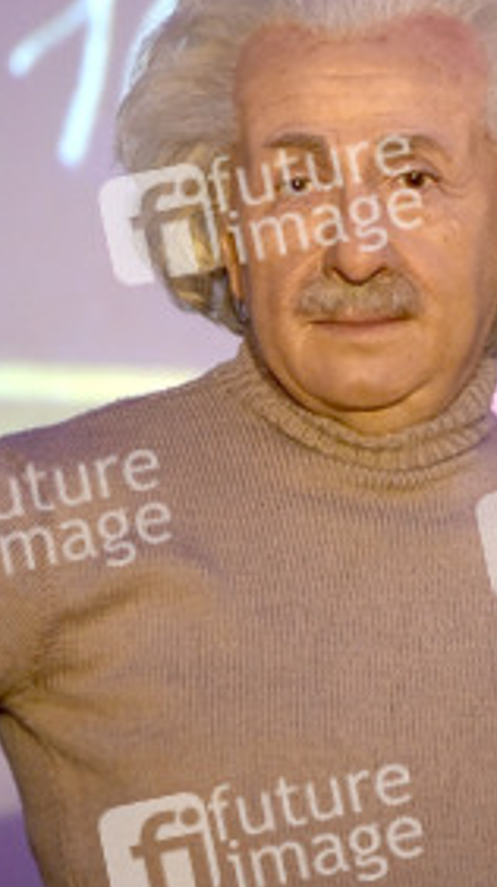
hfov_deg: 4.2
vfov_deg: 7.4
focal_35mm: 290
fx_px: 6815
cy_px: 368
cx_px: 352
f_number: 5.6
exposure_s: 1/200
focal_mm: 195
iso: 2500
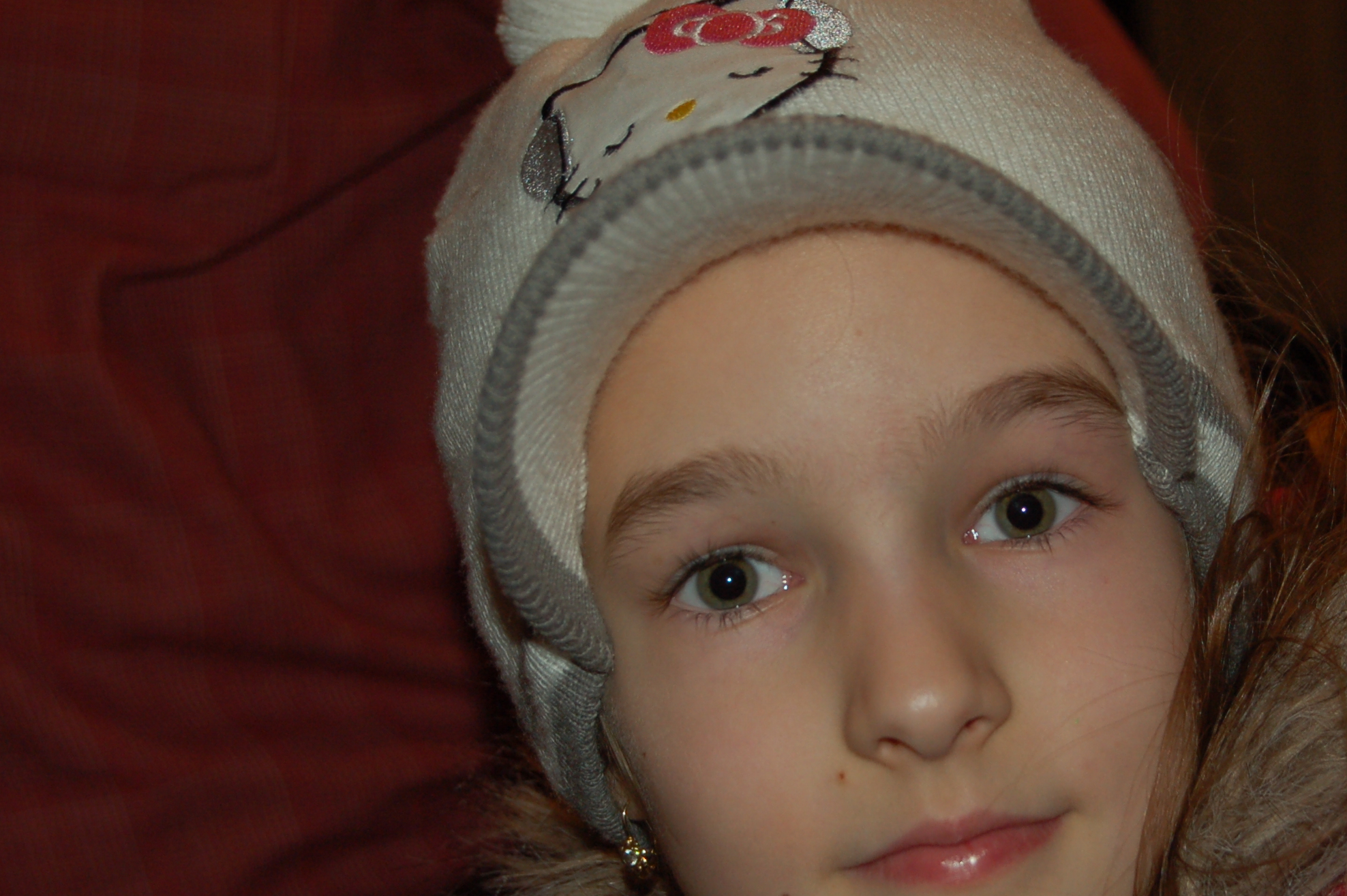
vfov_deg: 13.3
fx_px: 3842
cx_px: 837
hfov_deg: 19.9
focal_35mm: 103
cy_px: 672
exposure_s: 1/60
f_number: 5.3
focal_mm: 45
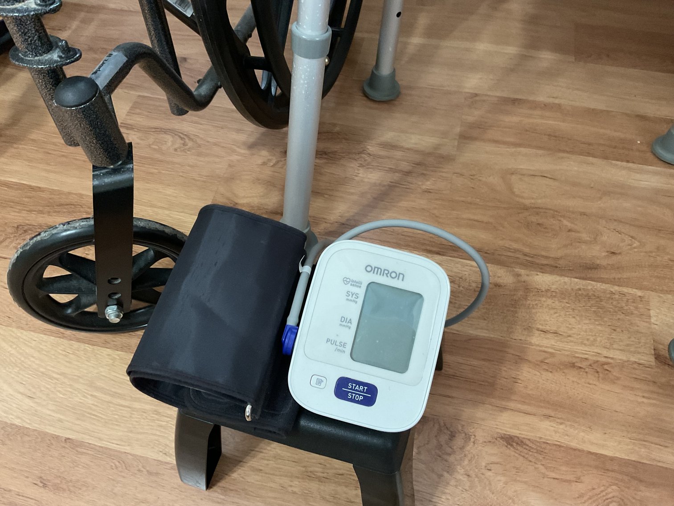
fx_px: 565
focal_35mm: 29
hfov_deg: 61.7
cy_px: 253
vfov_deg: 48.2
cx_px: 337
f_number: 1.8
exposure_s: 1/30
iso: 250
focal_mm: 3
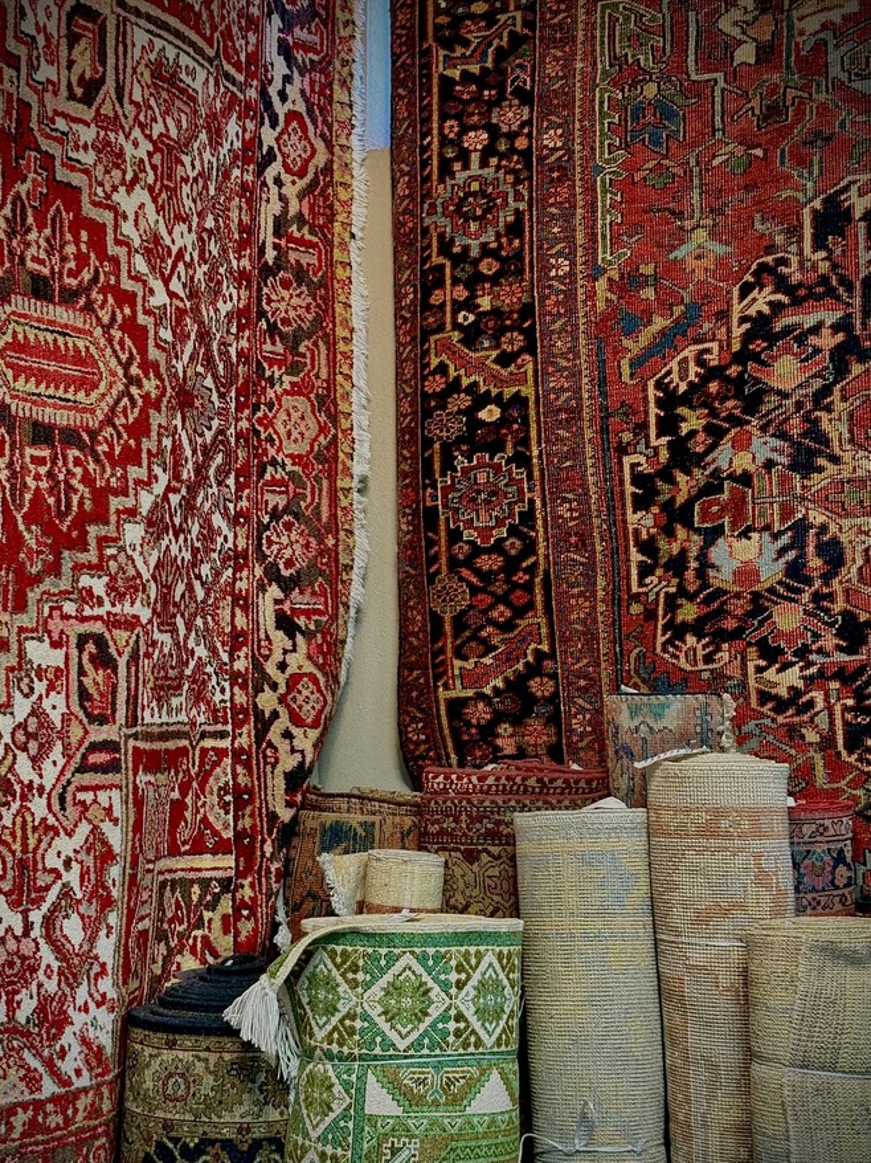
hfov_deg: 26.1
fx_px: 1880
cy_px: 640
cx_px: 394
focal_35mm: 56
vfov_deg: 34.3
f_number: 1.78
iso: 200
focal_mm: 6.76
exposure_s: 1/60
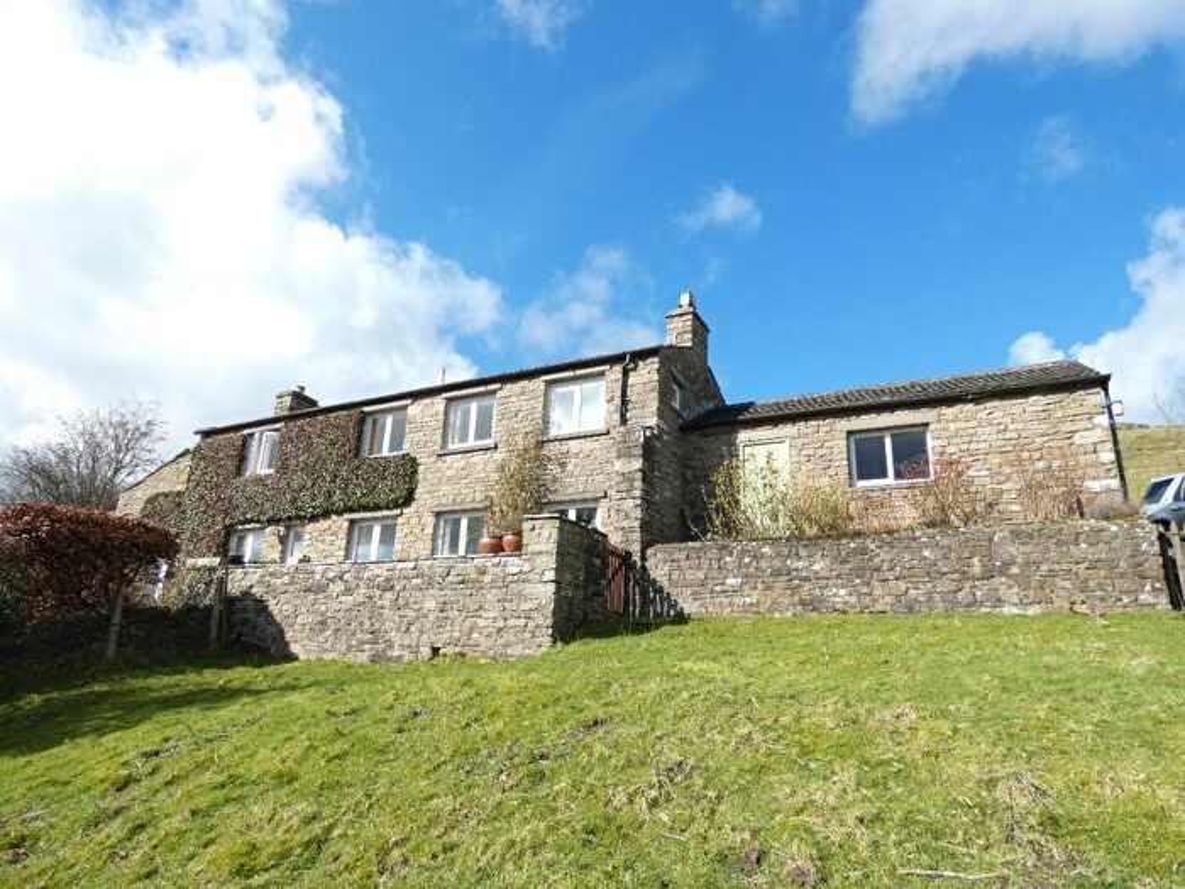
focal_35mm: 20
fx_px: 685
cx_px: 592
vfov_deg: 66.0
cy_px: 444
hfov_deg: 81.7
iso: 80
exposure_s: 1/800
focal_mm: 3.6
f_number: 2.8
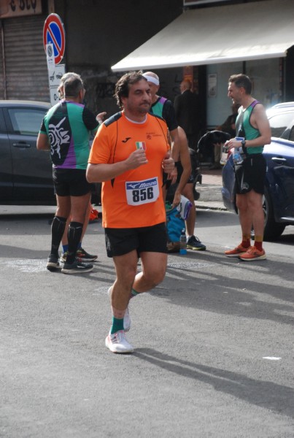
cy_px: 219
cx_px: 147
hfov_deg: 11.5
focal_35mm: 120
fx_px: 1462
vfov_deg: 17.0
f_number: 5.6
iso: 1000
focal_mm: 80
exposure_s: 1/1000
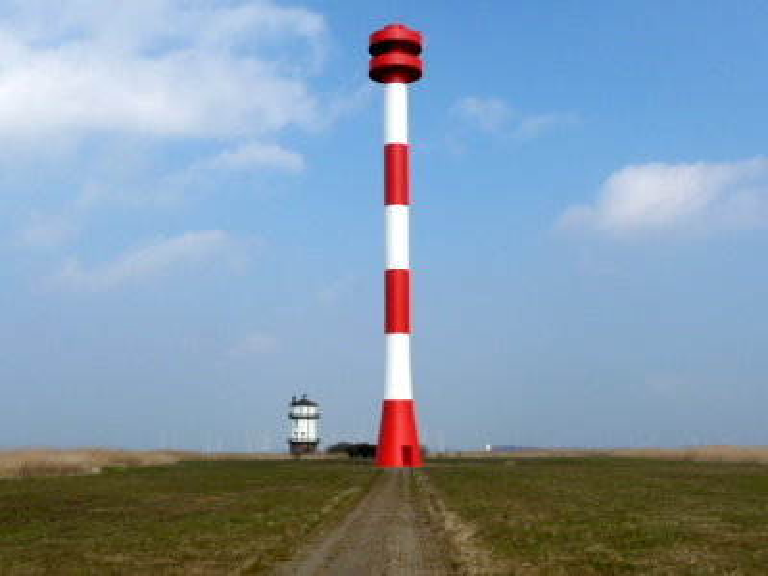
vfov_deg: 32.2
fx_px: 998
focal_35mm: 45
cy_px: 288
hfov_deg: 42.1
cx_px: 384
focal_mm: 4.6
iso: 100
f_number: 4.5
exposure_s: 1/800
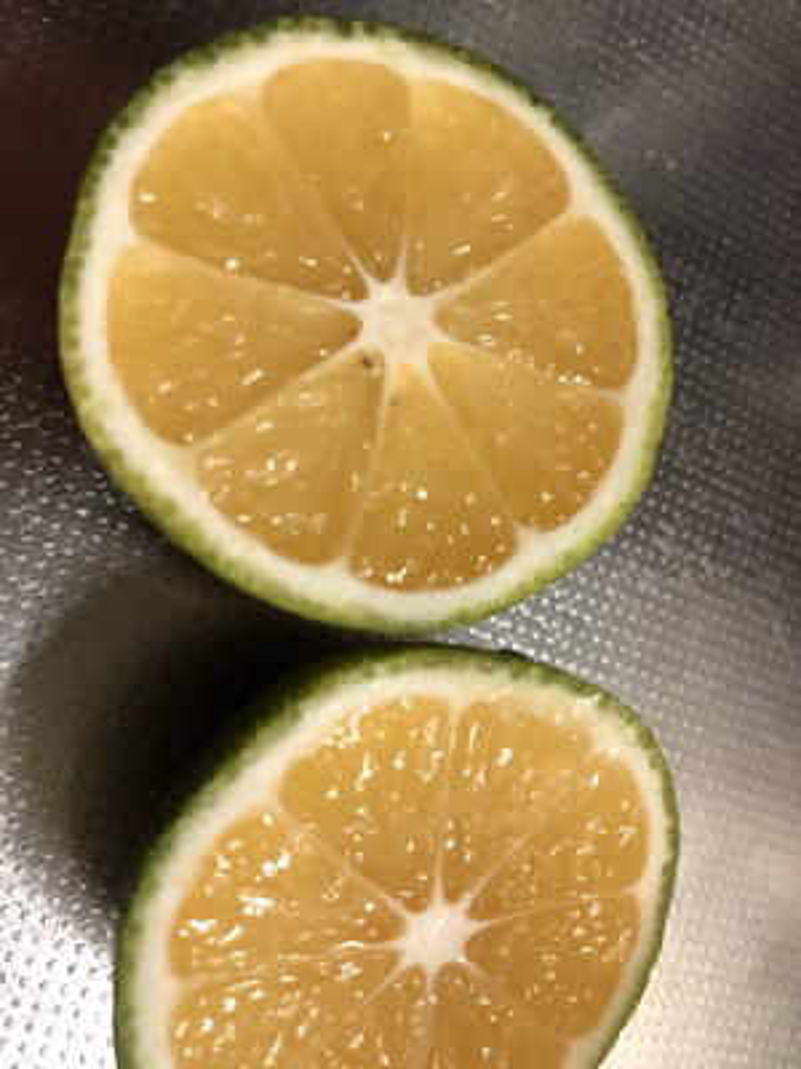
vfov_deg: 63.4
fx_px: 864
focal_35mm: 28
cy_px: 534
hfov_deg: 49.7
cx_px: 400
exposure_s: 1/15
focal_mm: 4
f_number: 1.8
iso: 50
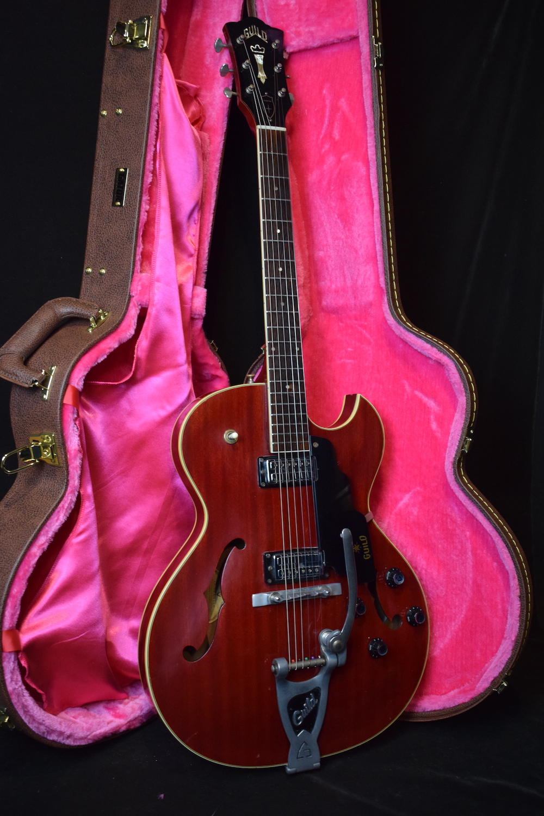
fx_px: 918
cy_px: 408
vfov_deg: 47.9
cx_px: 272
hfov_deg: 33.0
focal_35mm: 40
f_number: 4
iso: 1600
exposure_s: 1/60
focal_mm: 27
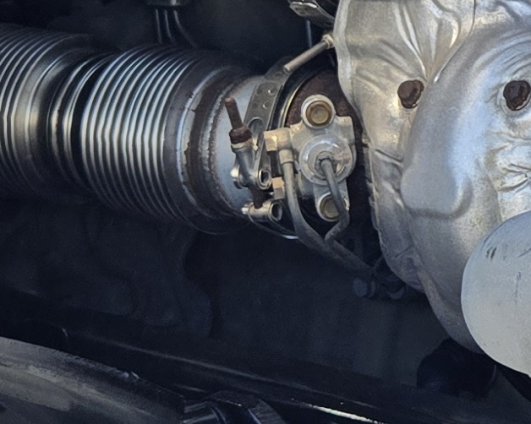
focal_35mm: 143
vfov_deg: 10.8
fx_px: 2247
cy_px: 144
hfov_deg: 12.9
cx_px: 765
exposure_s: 1/548
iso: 25
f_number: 1.8
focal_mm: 5.4
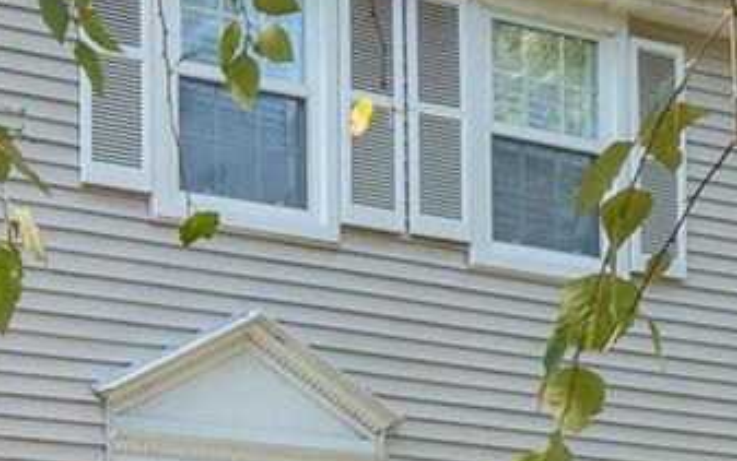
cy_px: 891
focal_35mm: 87
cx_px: -503
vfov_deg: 13.2
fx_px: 1748
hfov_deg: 19.3
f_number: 8
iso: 400
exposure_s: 1/200
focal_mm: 9
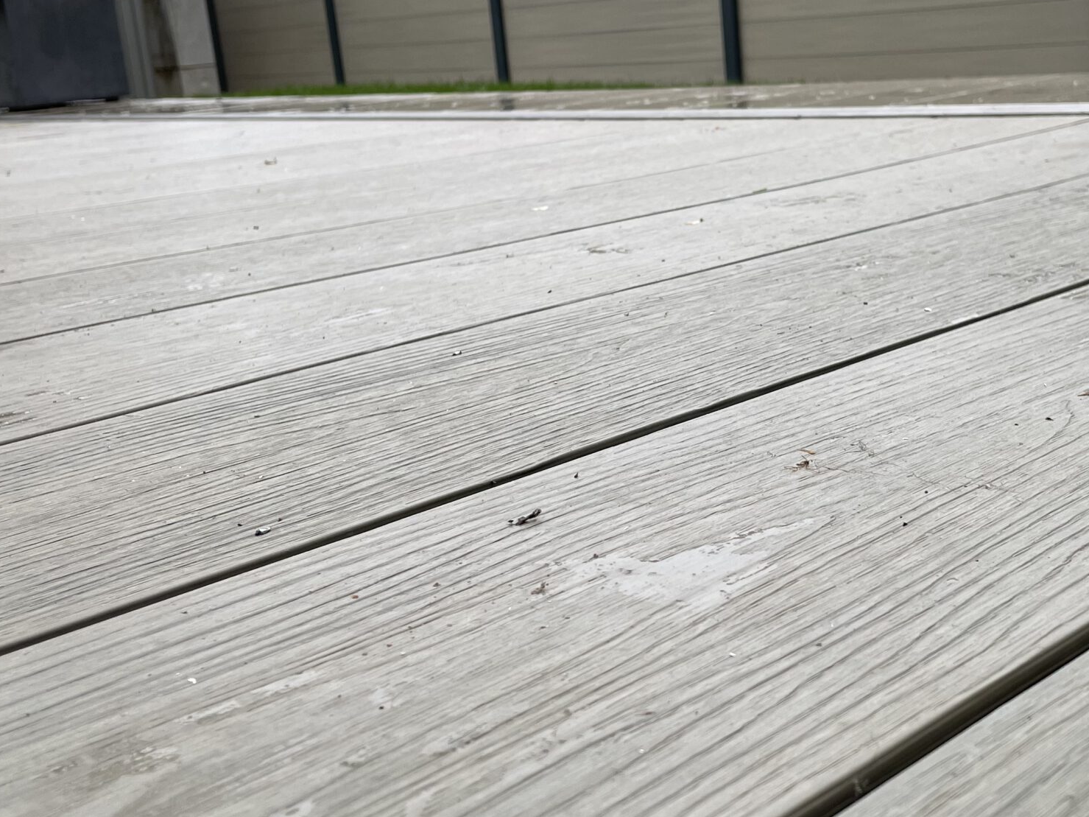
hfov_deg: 41.8
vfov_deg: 32.1
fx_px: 1416
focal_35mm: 45
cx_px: 676
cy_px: 348
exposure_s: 1/121
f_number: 1.6
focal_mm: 4.2
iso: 64
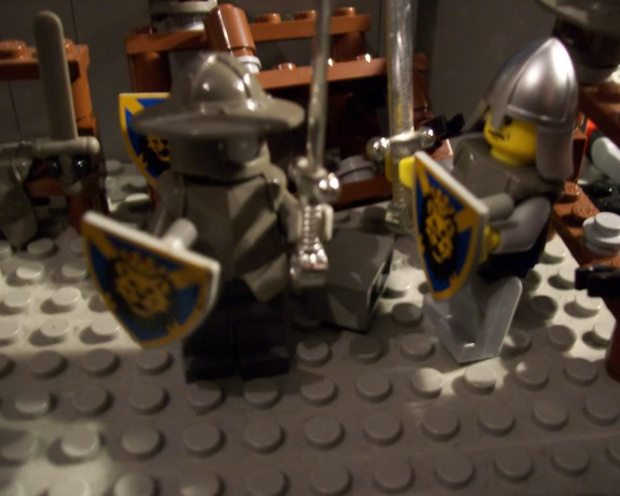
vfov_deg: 39.2
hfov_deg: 47.9
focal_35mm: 38
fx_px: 697
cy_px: 250
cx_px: 330
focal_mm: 6
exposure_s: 1/8
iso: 200
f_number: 2.7
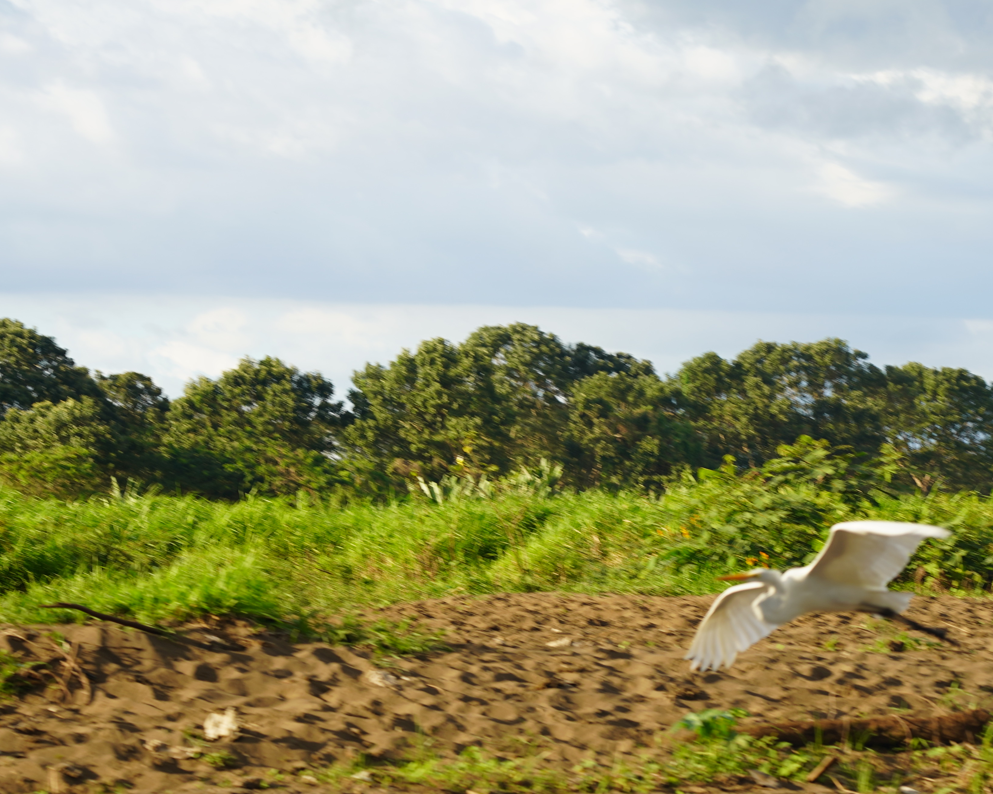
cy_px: 515
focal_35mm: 180
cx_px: 652
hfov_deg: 10.7
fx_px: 5290
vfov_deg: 8.6
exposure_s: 1/160
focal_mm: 105
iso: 100
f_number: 5.6
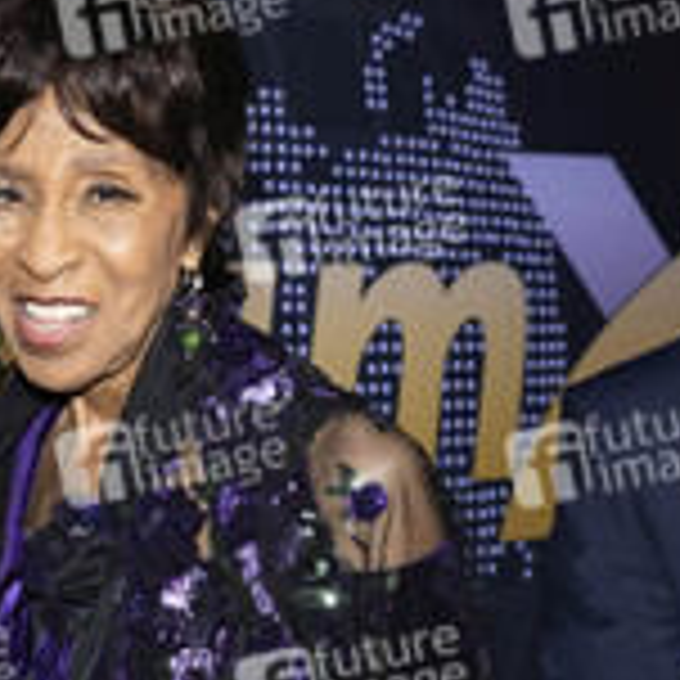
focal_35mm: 94
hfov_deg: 17.3
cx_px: -218
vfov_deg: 18.3
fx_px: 2089
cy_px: 567
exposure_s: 1/200
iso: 800
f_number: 5.6
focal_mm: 37
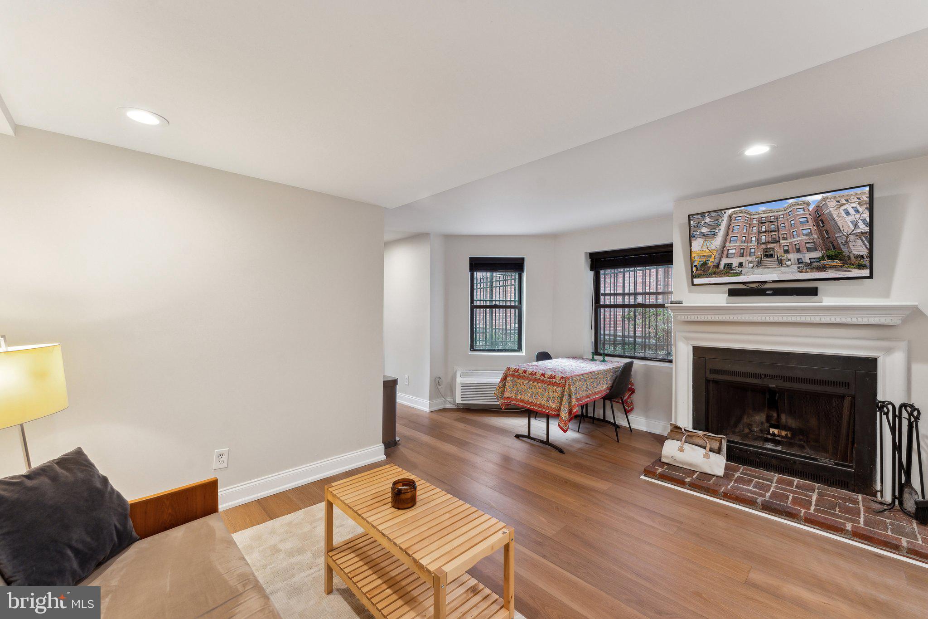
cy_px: 310
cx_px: 464
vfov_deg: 81.2
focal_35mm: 14
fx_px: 361
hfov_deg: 104.3
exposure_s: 1/6
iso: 200
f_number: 8
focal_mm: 14
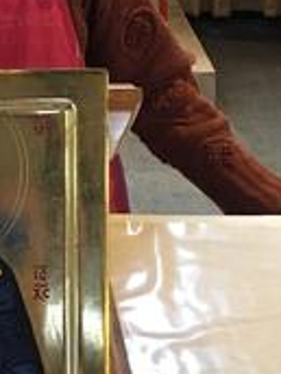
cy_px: 122
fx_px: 1093
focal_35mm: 101
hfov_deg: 14.2
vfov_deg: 19.4
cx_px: -52
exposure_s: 1/8
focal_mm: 4.15
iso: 100
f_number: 2.2
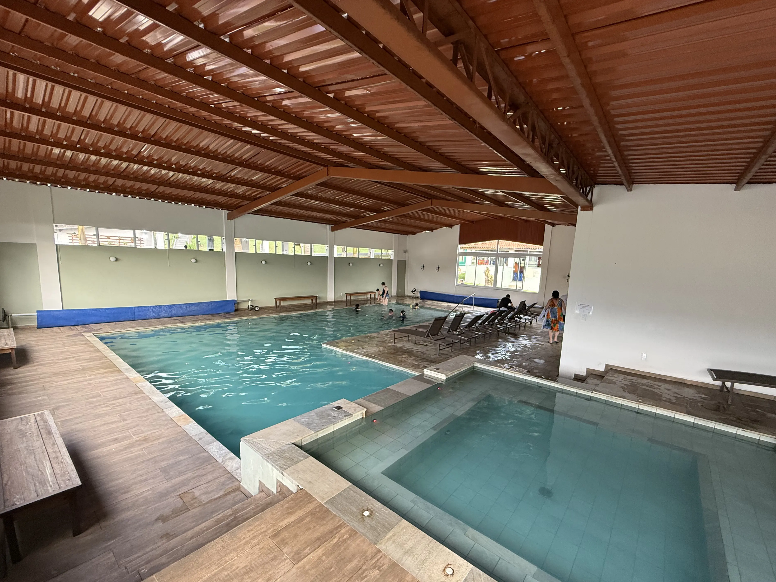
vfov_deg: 81.6
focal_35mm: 15
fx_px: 336
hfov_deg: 98.0
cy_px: 311
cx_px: 415
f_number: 2.2
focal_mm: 2.22
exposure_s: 1/99
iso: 200
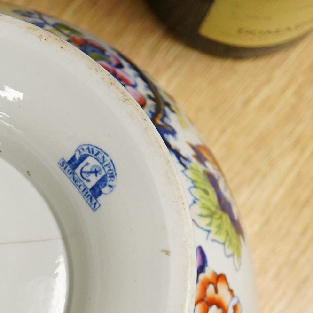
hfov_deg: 15.1
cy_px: 271
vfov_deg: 15.3
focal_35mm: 113
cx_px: -22
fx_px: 1156
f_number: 3.5
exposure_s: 1/500
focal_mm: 30
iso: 2500
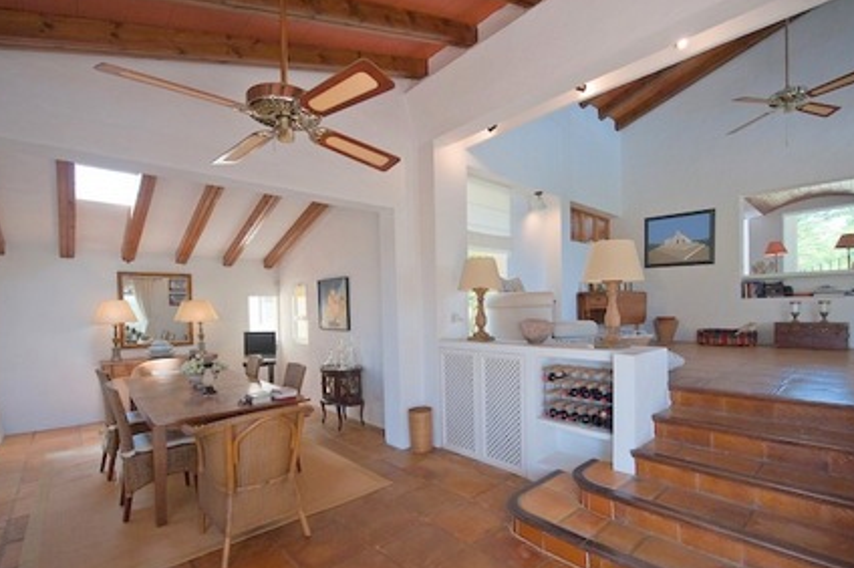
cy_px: 316
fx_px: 403
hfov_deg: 93.2
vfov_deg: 70.1
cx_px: 457
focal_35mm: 17
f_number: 4
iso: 200
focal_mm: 15
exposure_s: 1/250
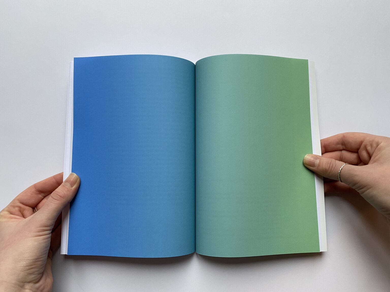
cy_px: 146
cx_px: 195
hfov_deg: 67.3
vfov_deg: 53.1
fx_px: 293
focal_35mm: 26
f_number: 1.8
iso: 125
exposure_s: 1/98
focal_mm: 4.25
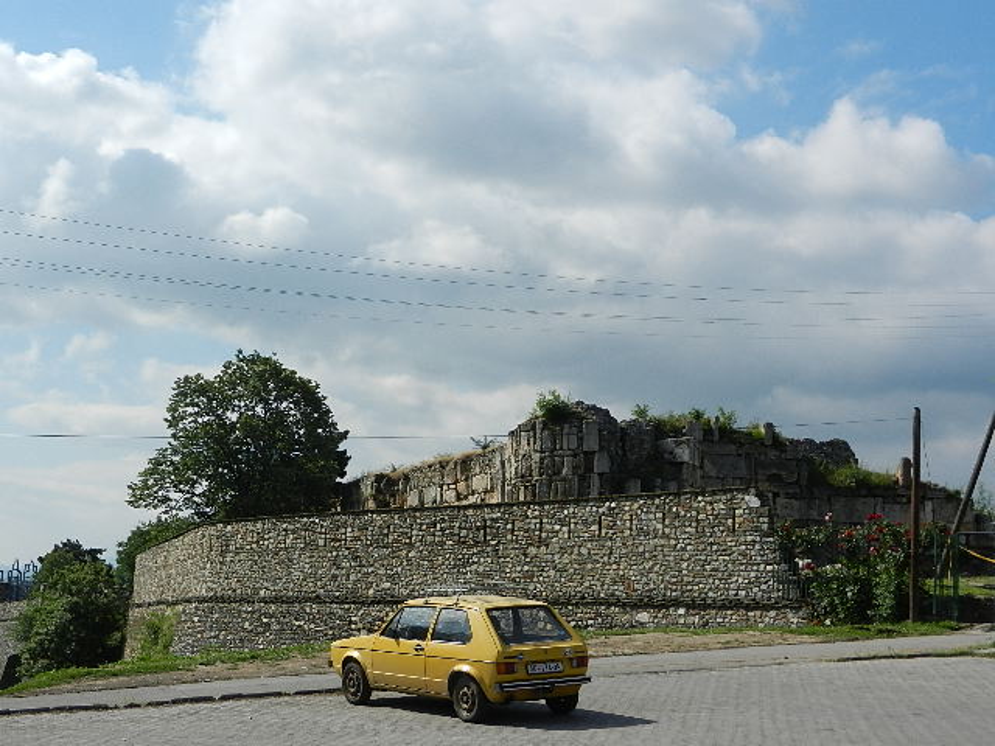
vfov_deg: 27.5
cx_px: 498
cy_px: 373
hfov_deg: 36.2
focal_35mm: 53
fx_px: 1523
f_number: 4.4
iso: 160
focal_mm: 9.4
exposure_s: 1/1600
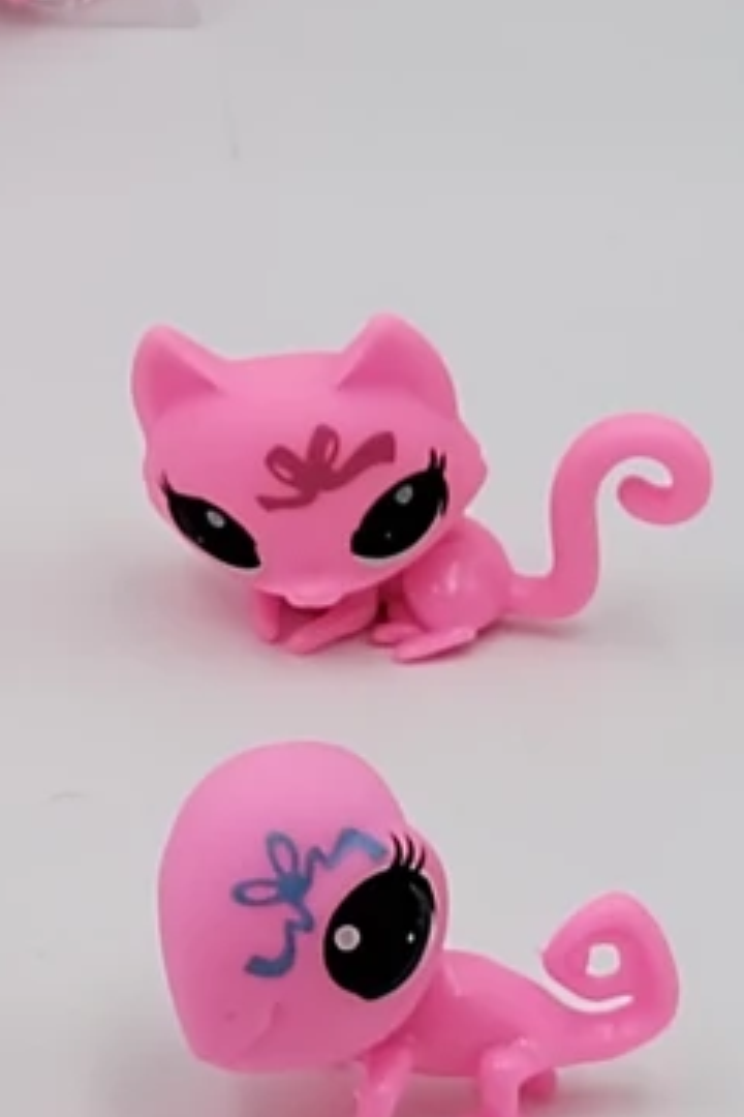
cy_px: -70
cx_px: -288
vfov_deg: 12.1
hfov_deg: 8.1
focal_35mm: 167
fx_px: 5177
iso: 122
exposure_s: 1/100
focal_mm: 4.75
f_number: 1.8
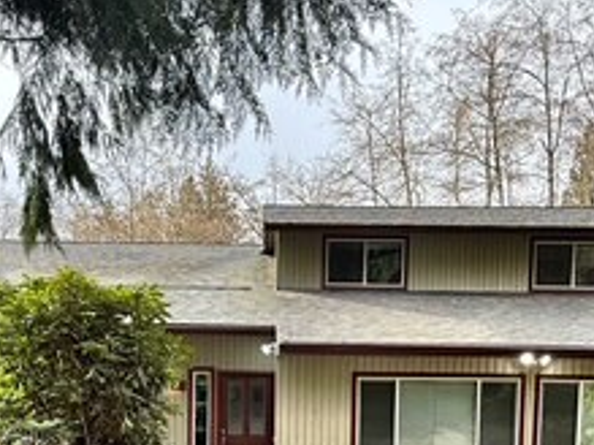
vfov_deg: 32.9
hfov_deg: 45.7
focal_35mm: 41
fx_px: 703
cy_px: 421
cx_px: 255
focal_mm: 2.22
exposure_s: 1/214
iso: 64
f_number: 2.2
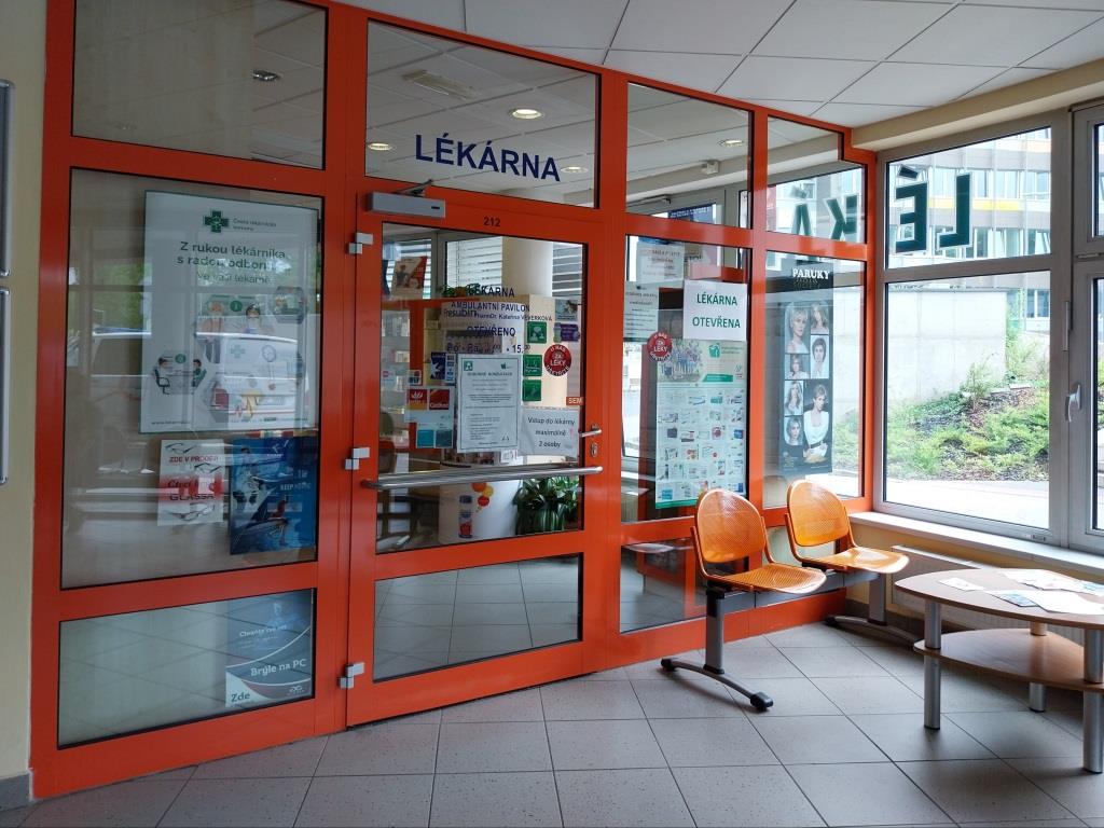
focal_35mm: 26
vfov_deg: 53.1
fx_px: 829
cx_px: 552
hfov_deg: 67.3
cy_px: 414
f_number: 1.8
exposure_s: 1/50
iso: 25
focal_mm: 4
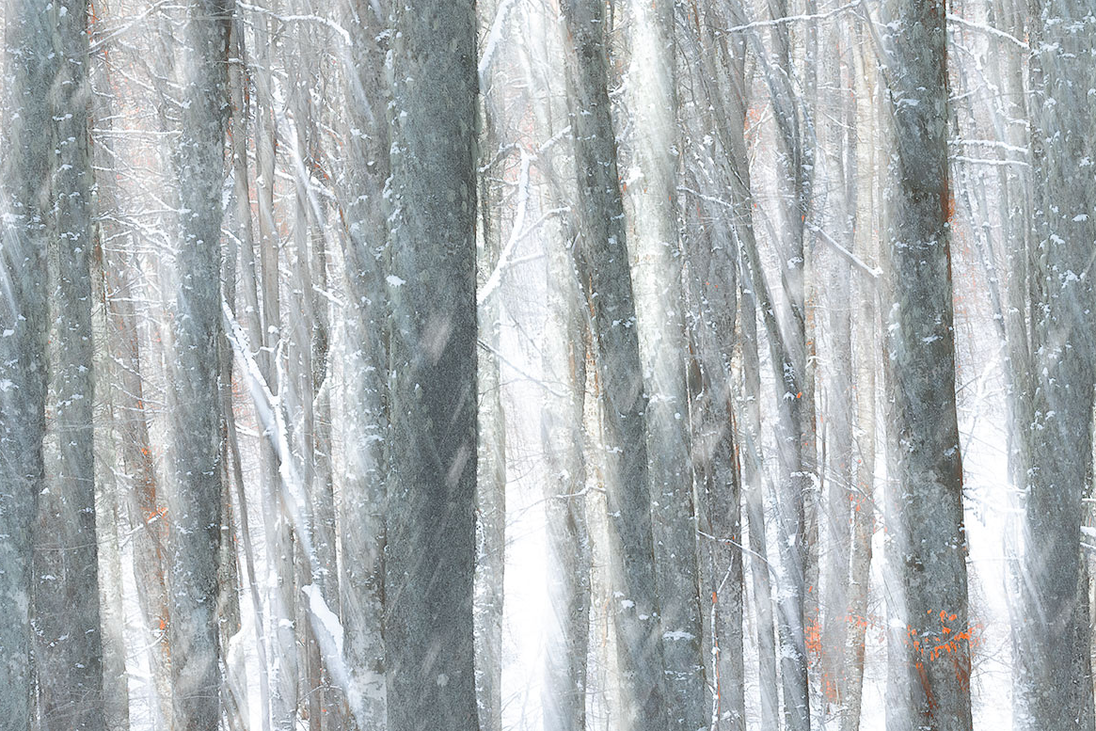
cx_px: 763
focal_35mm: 206
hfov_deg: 10.0
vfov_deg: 6.7
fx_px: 6272
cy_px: 443
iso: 100
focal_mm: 125
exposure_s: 1/15
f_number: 11
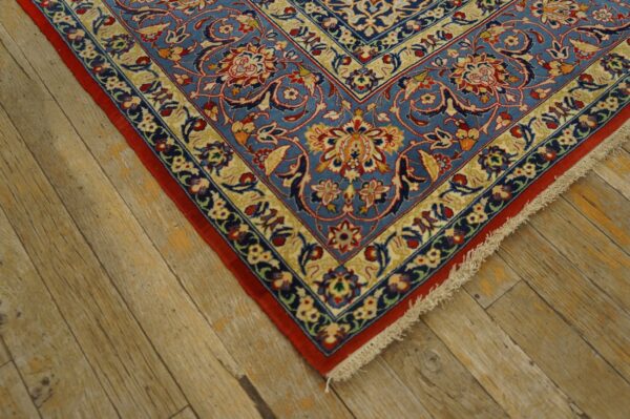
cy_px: 210
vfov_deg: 39.9
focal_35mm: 33
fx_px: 577
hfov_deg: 57.3
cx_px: 315
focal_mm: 22
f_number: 4
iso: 1250
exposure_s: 1/160
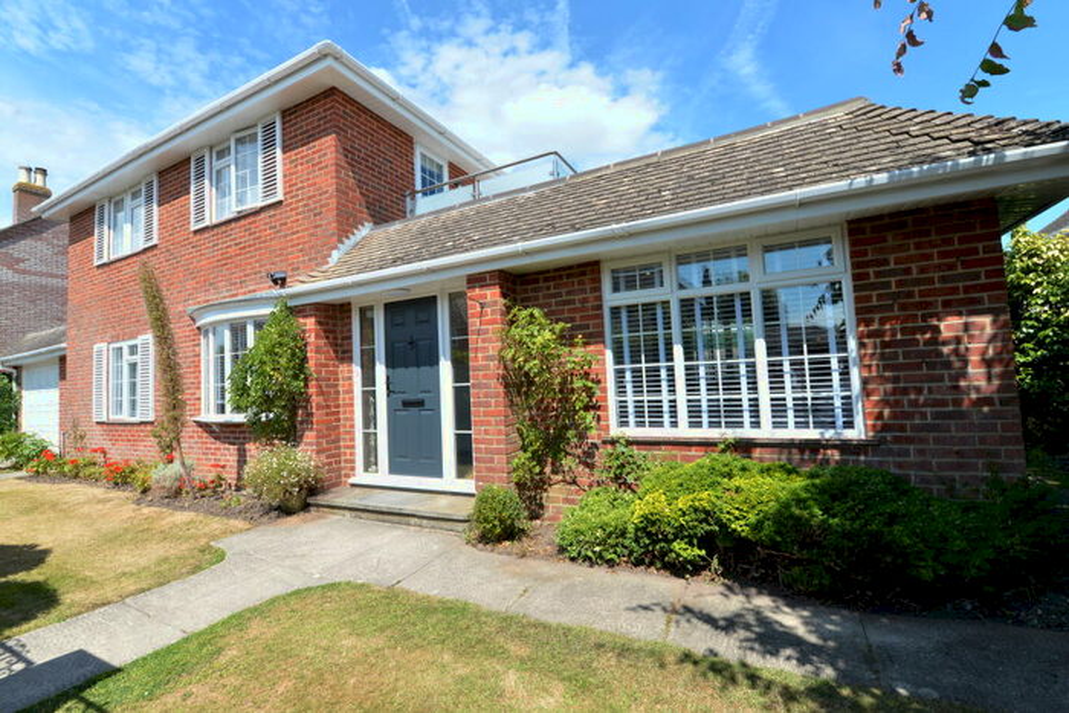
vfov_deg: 77.4
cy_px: 356
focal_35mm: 15
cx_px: 534
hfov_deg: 100.4
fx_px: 445
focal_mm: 15
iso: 500
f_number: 10
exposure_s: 1/400
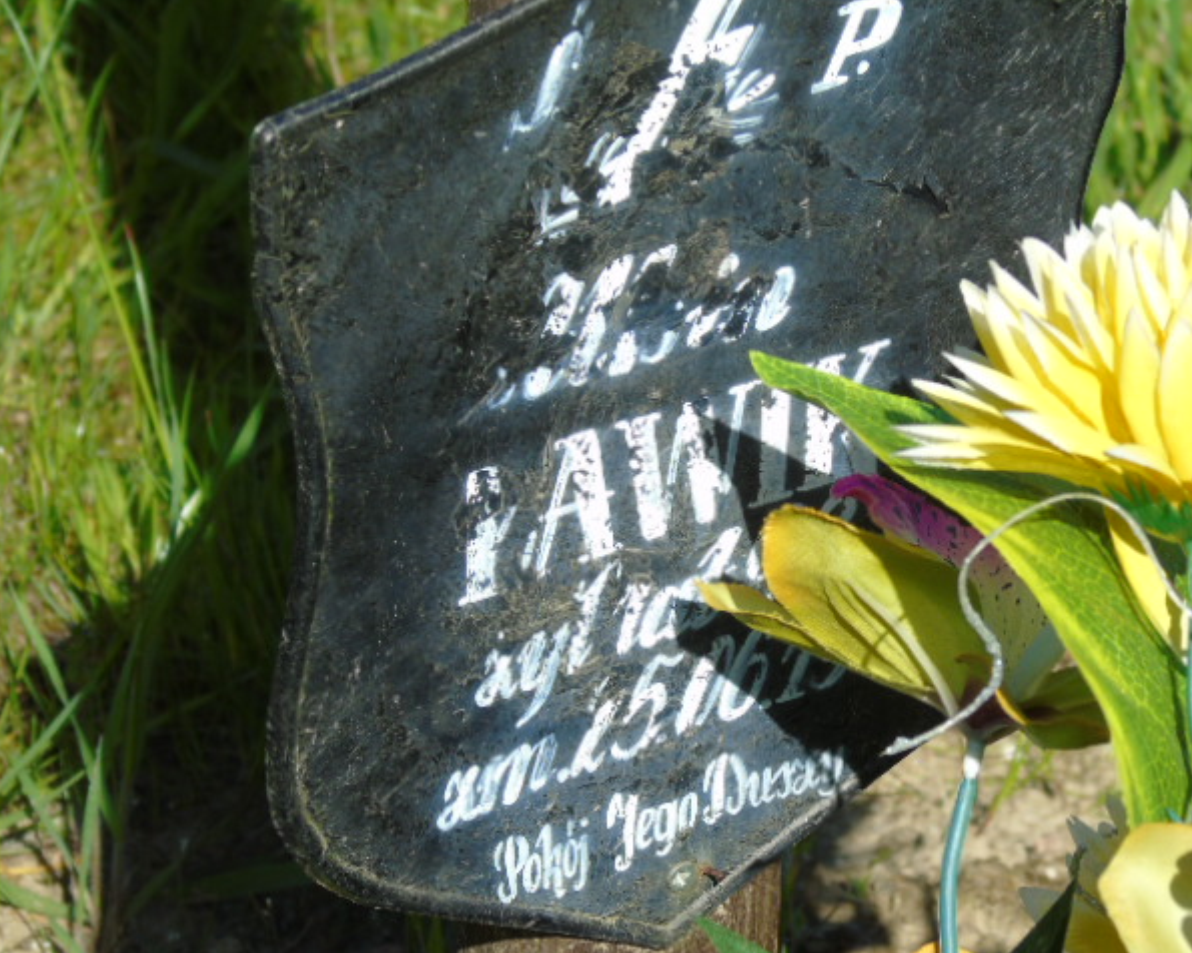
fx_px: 8996
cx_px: 617
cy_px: 474
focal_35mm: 255
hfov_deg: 7.6
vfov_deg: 6.1
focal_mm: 43
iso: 80
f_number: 4.8
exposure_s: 1/320
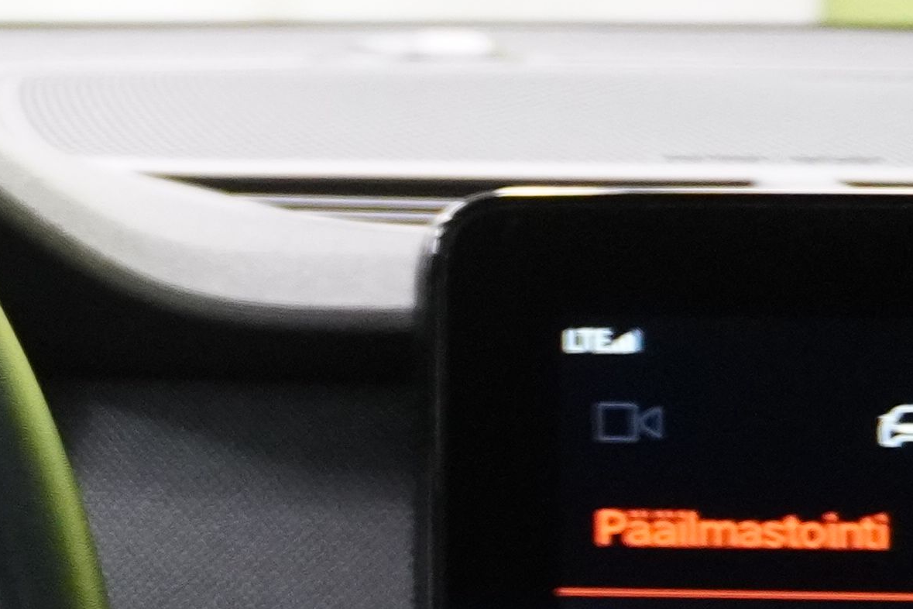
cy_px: 864
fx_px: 4452
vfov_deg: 7.7
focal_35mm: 176
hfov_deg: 10.4
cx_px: -1118
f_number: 4
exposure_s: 1/40
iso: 2500
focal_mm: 23
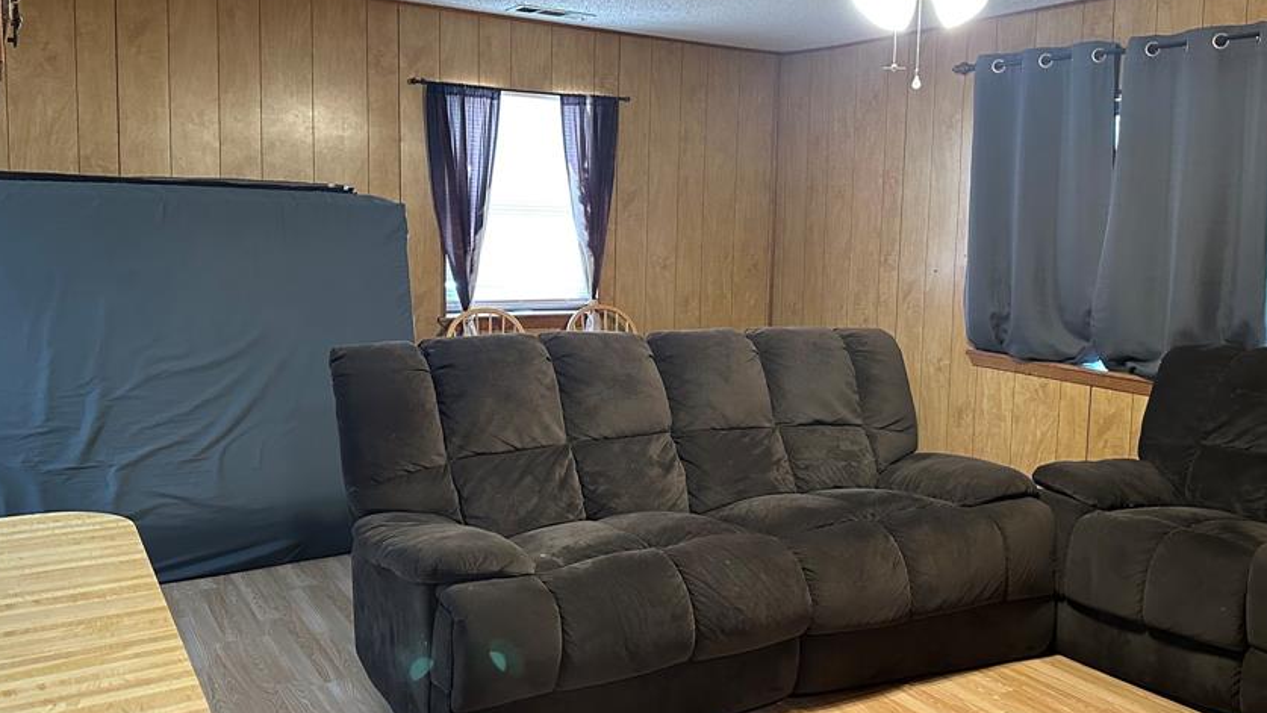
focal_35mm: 32
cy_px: 315
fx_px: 1075
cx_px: 686
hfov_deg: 60.9
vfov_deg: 36.6
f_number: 1.78
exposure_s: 1/60
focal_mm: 6.86
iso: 640
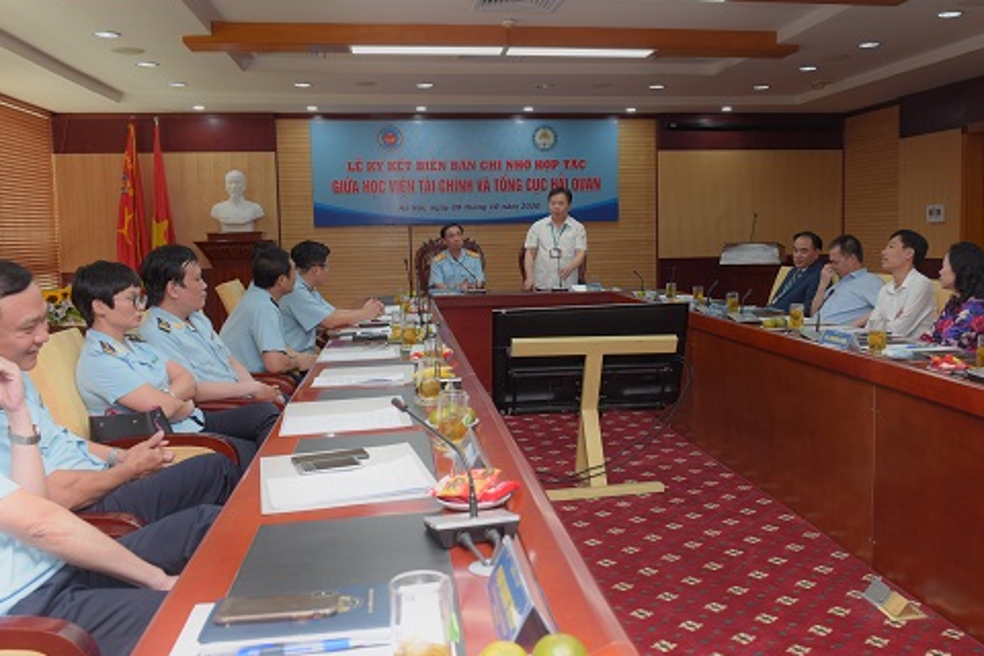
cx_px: 556
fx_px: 957
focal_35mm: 35
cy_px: 324
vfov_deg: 37.9
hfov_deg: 54.3
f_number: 5.6
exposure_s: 1/50
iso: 400
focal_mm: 28
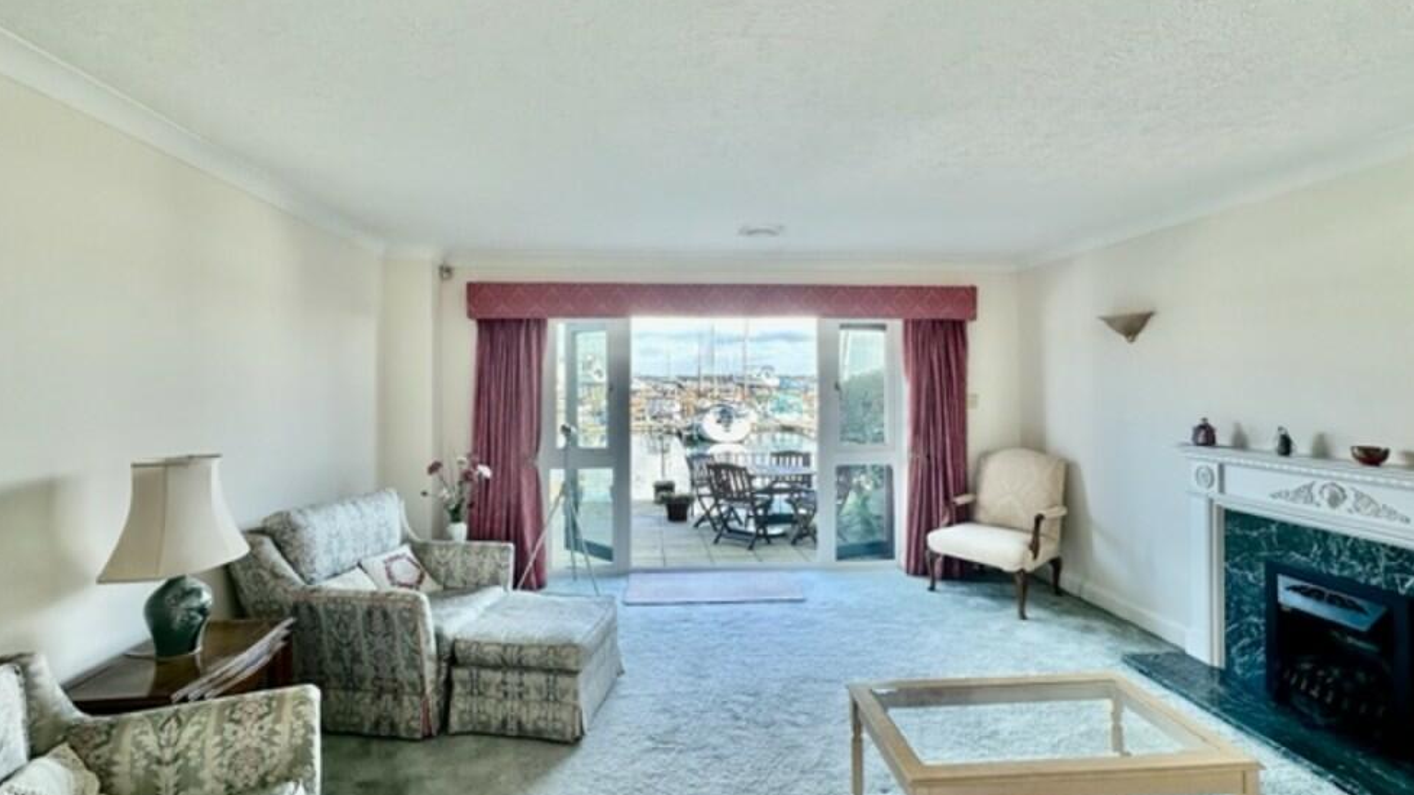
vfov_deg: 67.0
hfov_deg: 99.3
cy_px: 377
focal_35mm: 16
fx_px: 600
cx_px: 687
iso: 40
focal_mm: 2.22
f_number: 2.2
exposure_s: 1/246
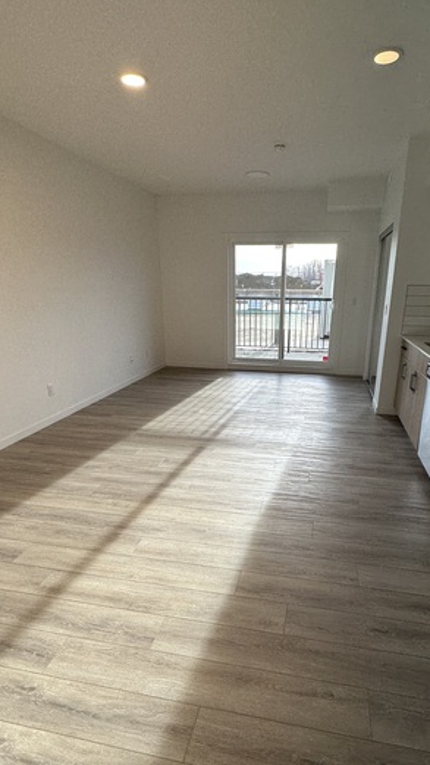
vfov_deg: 86.4
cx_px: 245
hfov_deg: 55.7
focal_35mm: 20
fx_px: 405
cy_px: 421
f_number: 2.2
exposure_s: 1/201
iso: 40
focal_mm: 2.22
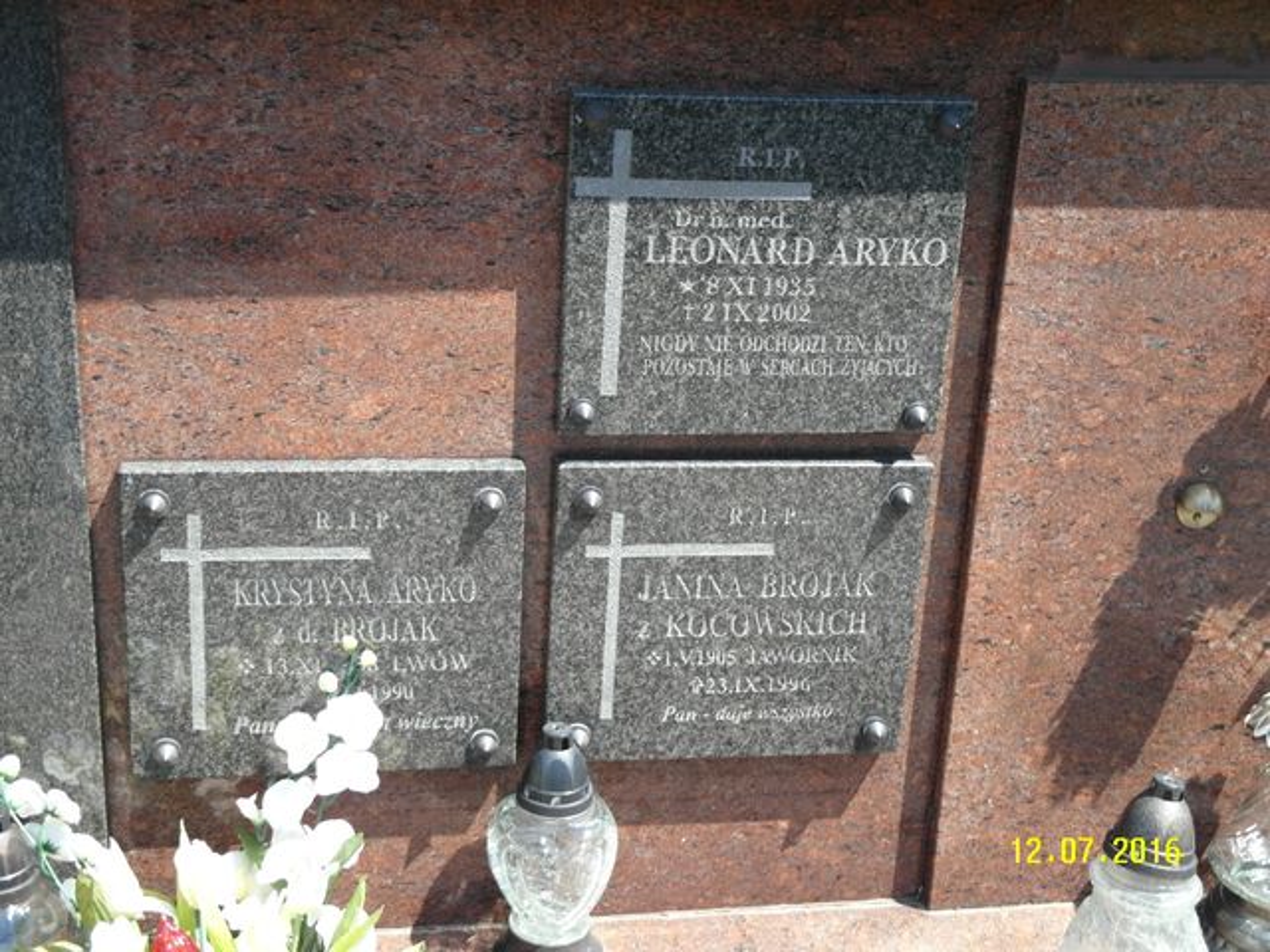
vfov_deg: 25.7
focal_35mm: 57
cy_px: 476
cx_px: 635
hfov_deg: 33.8
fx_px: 2091
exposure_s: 1/750
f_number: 2.2
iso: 80
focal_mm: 12.3
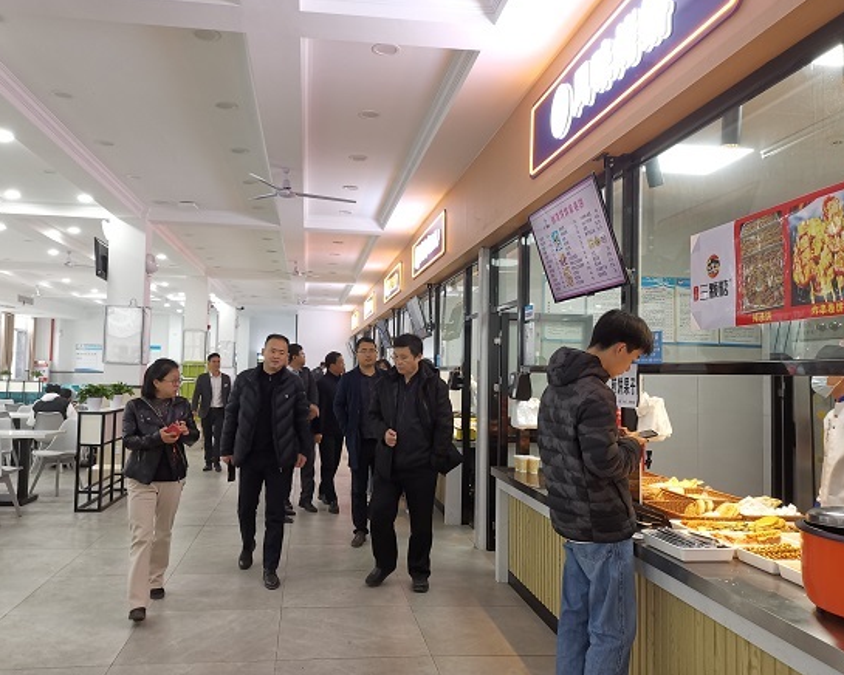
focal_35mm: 29
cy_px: 331
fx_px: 724
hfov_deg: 60.4
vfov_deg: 50.0
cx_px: 400
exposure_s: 1/100
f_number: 1.8
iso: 160
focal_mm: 4.75
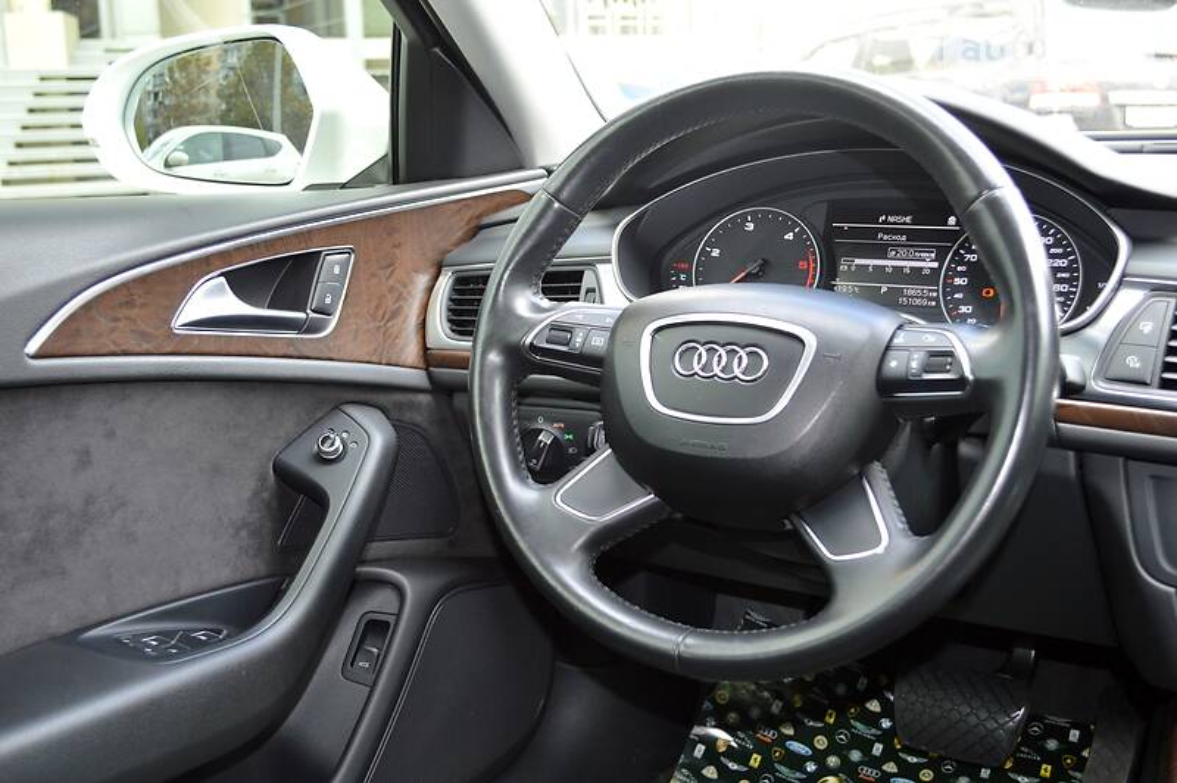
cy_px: 392
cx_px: 588
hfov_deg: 49.6
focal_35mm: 39
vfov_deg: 34.2
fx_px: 1274
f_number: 4.2
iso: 400
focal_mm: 26
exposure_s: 1/60
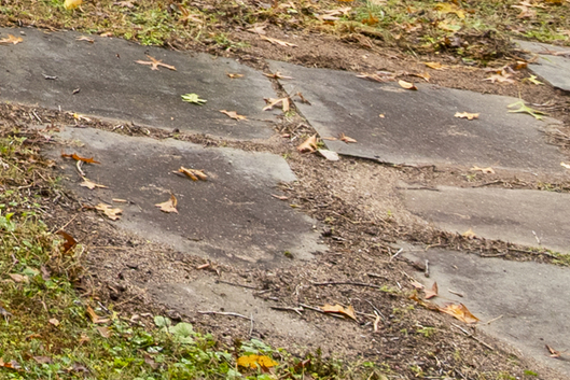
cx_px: -915
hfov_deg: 13.3
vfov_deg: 11.9
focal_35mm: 96
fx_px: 1519
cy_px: -500
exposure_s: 1/125
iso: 400
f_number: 8
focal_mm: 16.5
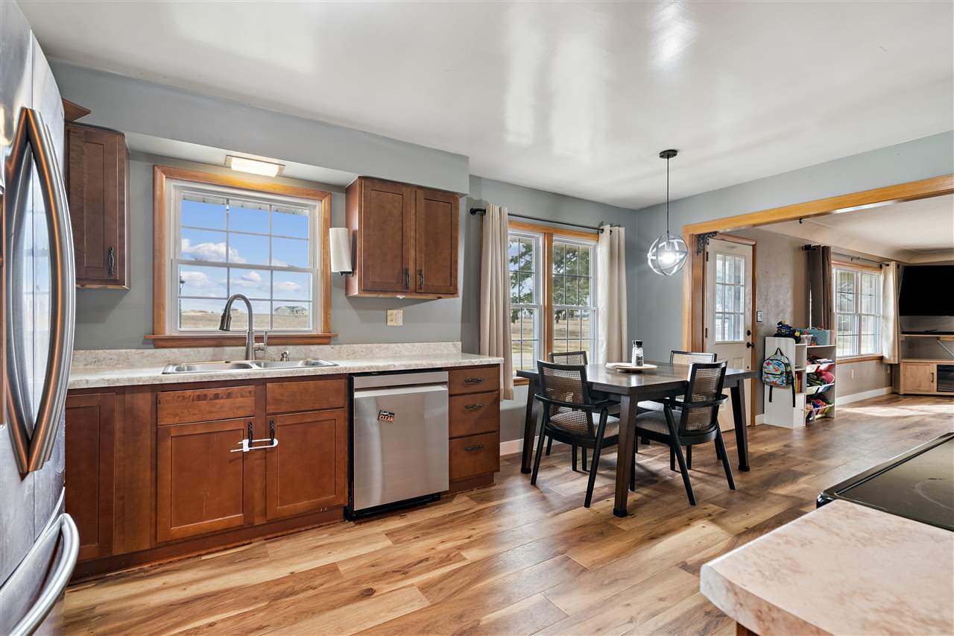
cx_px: 477
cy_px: 318
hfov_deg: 96.7
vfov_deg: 73.7
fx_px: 424
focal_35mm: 16
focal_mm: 16
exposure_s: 1/10
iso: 400
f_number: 8
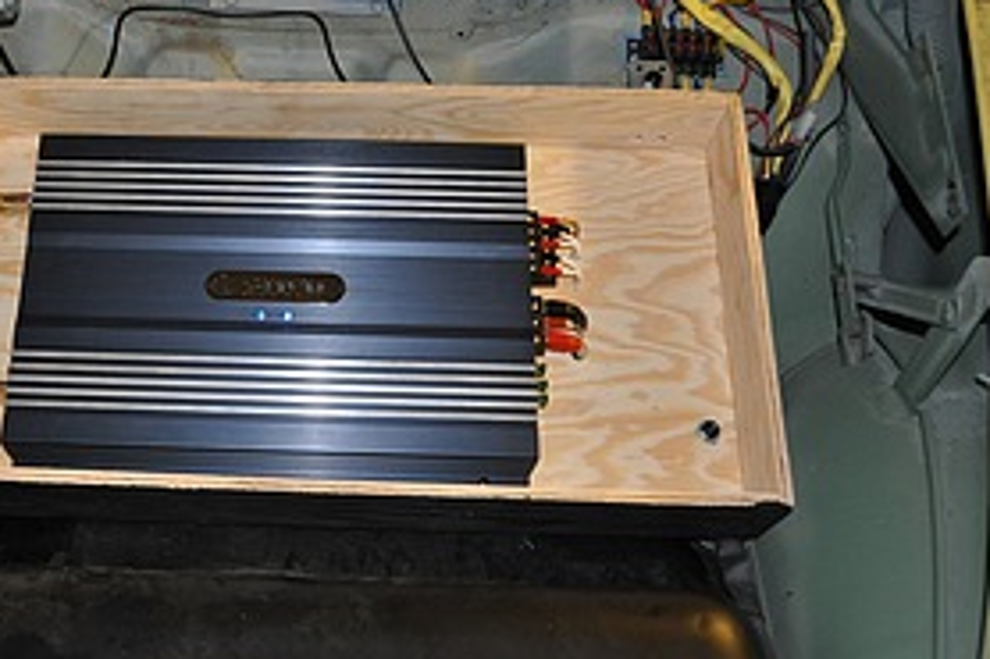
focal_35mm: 50
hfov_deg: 39.1
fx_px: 1366
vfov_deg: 27.1
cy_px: 285
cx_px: 292
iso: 800
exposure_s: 1/60
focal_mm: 23
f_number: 3.5
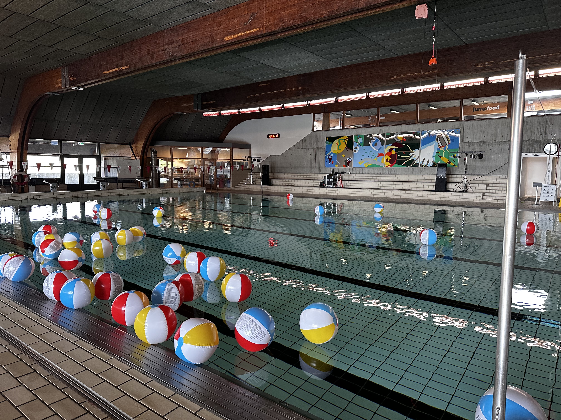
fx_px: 389
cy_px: 210
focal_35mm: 24
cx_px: 280
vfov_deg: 56.8
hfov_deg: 71.6
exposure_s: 1/101
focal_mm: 6.86
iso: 250
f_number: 1.78
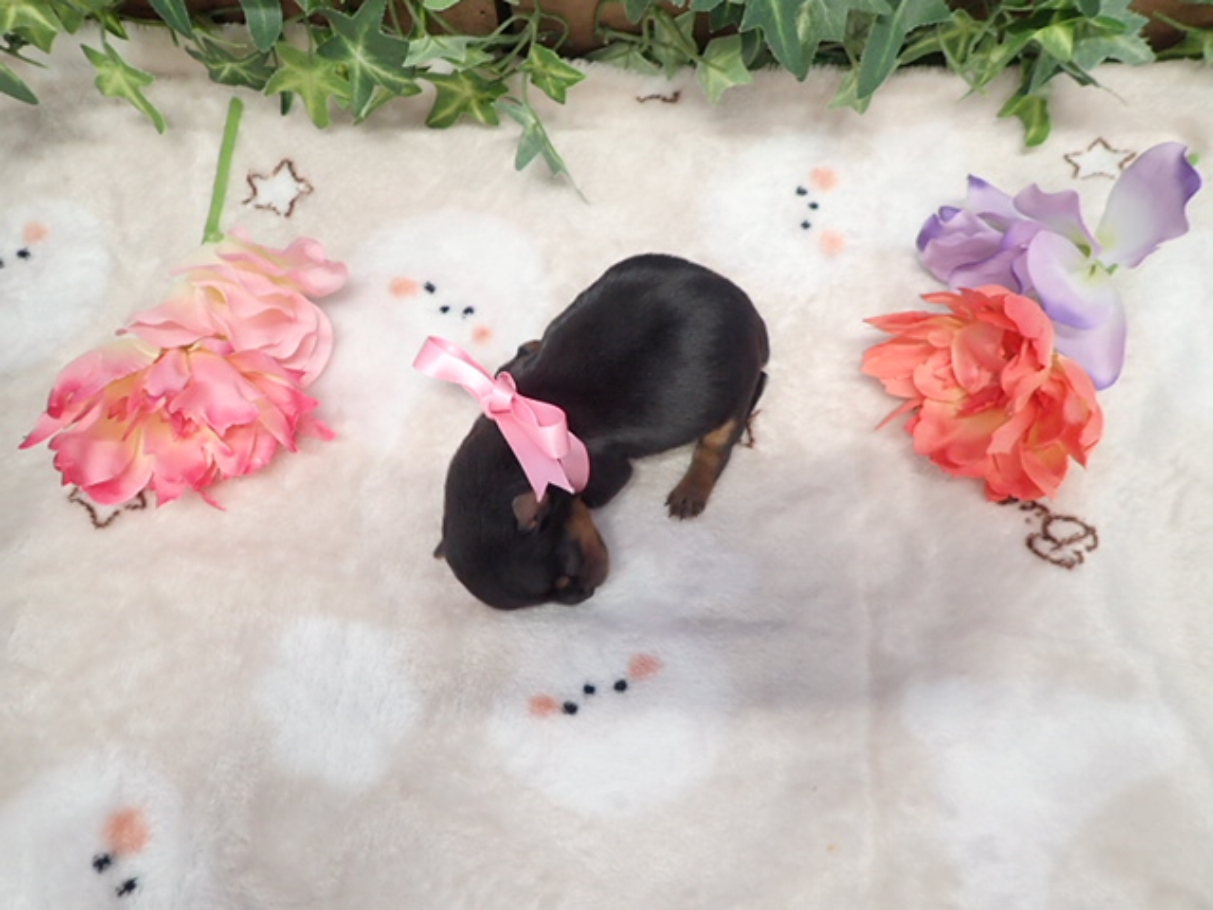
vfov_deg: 54.9
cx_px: 606
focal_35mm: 25
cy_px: 455
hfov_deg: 69.4
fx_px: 876
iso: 400
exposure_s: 1/80
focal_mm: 4.5
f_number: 2
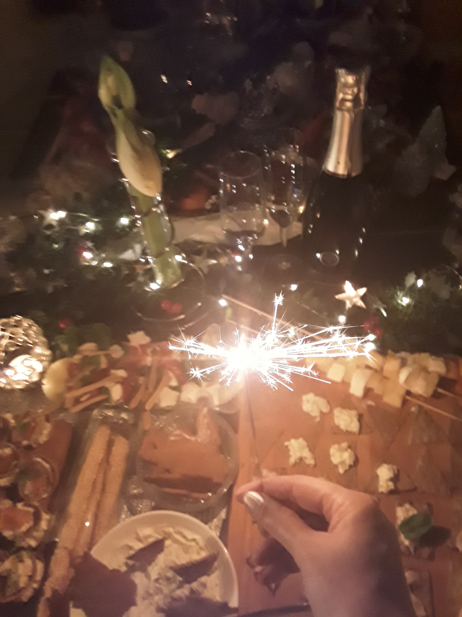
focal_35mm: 27
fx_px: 480
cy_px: 308
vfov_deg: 65.3
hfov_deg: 51.4
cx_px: 231
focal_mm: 2.91
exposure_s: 1/17
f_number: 1.9
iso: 500
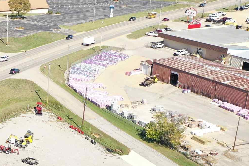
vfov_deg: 15.0
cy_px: 243
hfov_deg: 22.7
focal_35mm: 85
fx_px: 588
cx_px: -17
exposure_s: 1/50
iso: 100
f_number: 3.2
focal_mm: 10.26
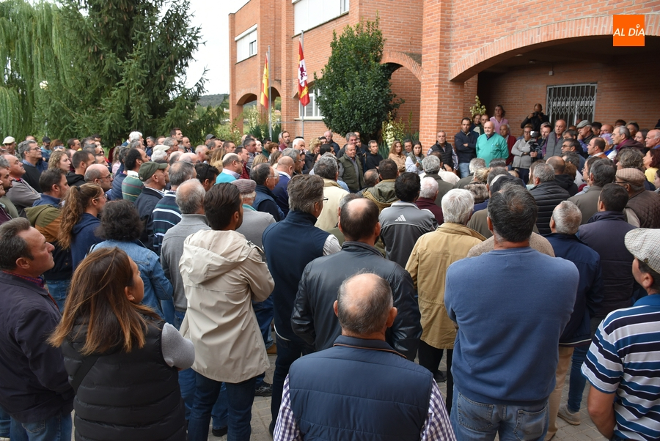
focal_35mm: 27
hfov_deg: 67.3
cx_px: 330
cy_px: 220
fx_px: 495
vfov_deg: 48.0
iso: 400
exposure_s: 1/60
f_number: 4
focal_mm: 18
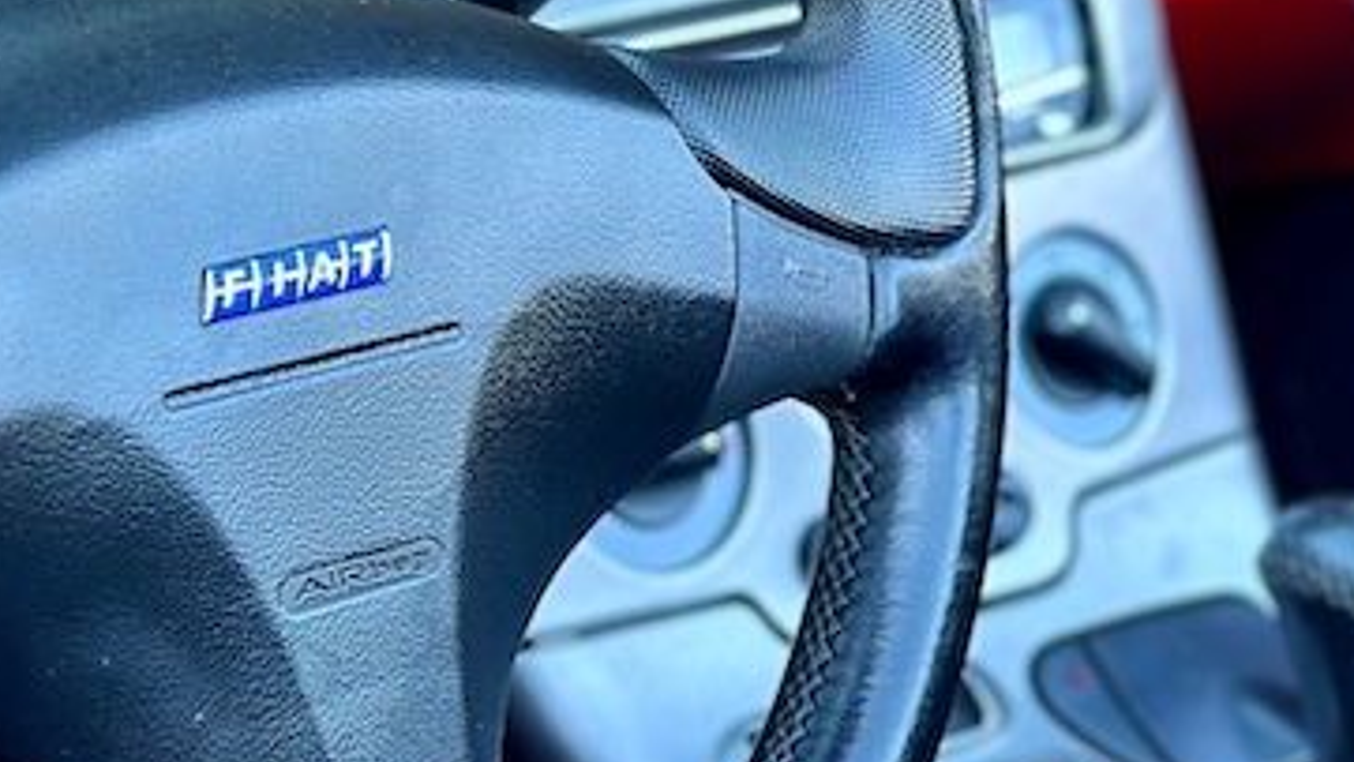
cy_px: 60
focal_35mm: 145
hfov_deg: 14.8
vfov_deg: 8.3
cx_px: 705
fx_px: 5206
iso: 125
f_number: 1.78
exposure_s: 1/99
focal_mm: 6.86
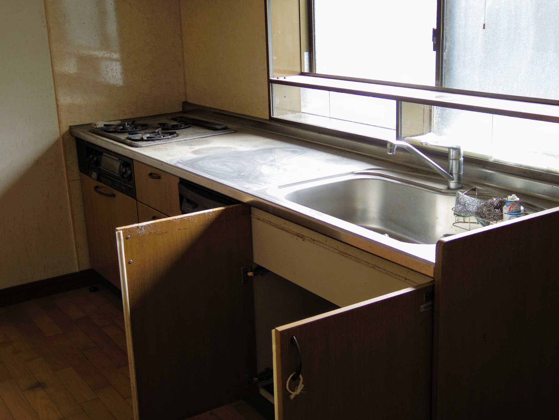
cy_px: 210
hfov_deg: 40.4
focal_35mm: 47
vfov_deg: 30.9
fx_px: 759
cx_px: 280
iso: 125
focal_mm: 8.5
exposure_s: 1/60
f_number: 1.9
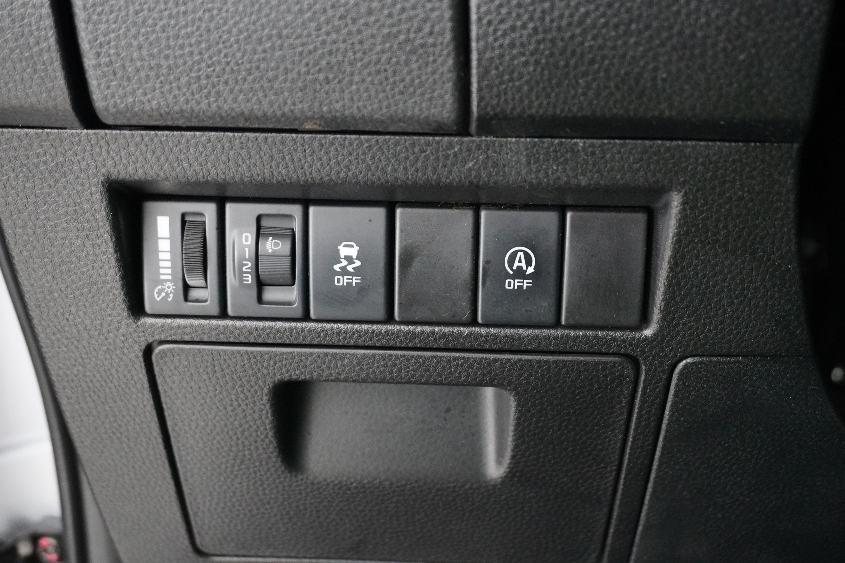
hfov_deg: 41.1
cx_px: 422
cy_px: 282
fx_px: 1127
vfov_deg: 28.1
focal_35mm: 48
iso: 6400
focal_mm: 32
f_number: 5
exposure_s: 1/13
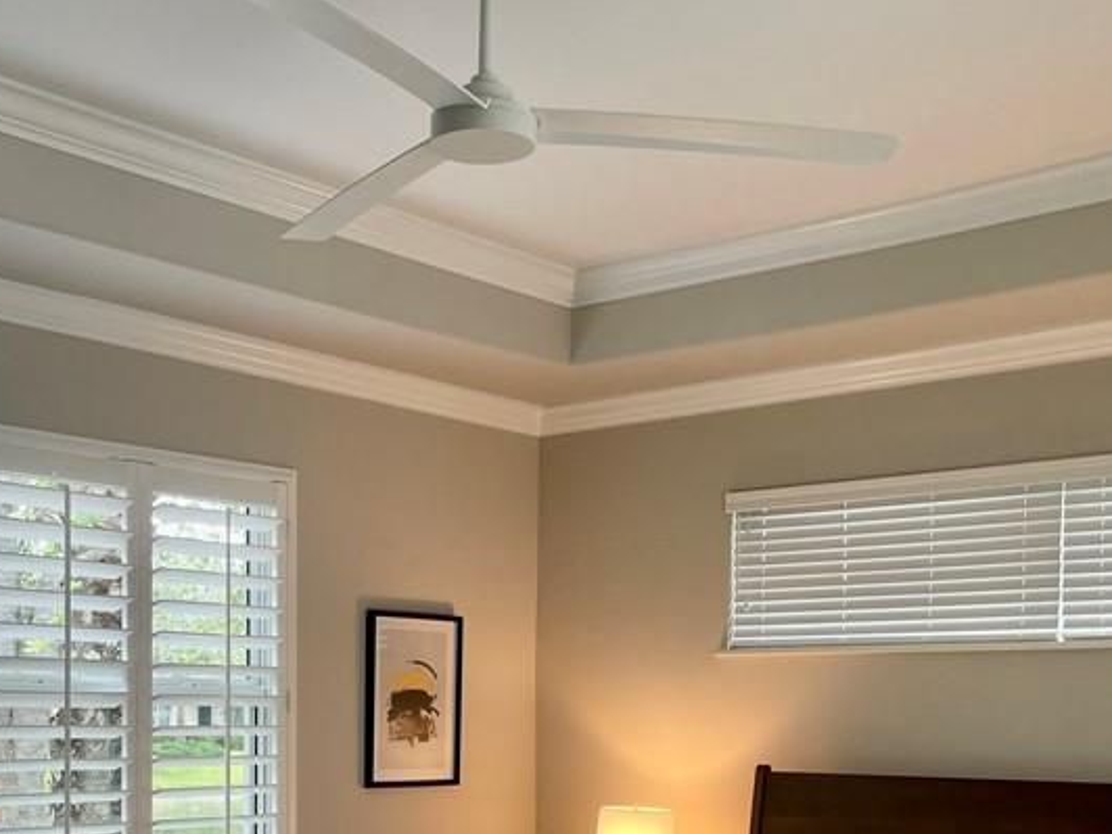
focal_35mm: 50
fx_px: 1606
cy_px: 734
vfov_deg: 28.1
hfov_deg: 37.8
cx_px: 370
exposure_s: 1/120
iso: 100
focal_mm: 5.1
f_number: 1.6
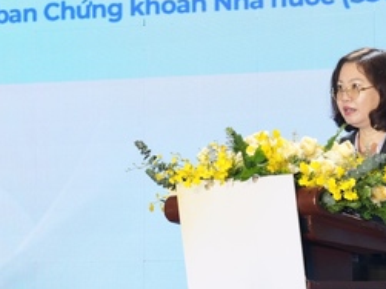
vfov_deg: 8.3
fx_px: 1984
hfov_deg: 11.1
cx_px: 148
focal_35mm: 178
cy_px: 125
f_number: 4
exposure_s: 1/160
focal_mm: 58
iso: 500
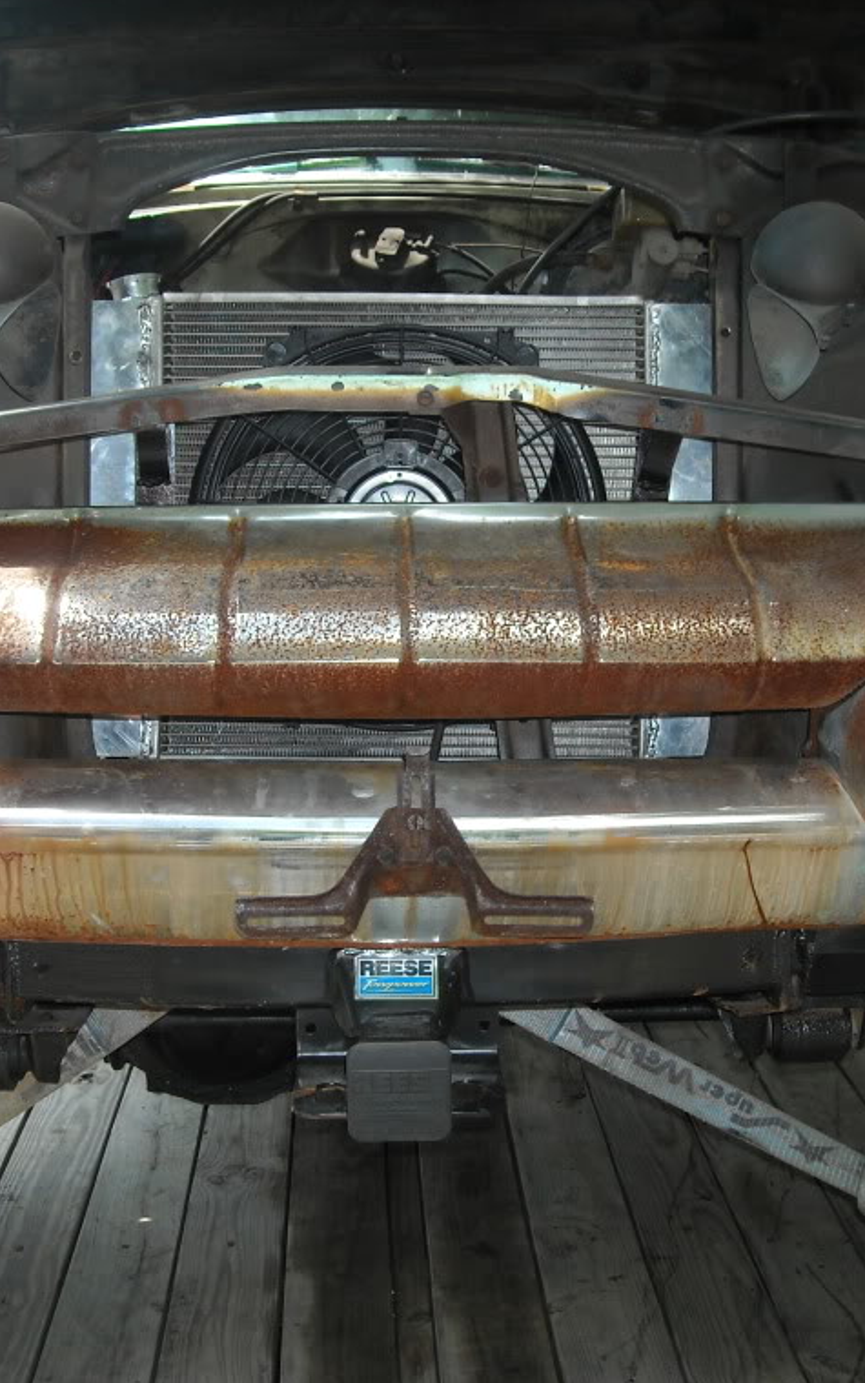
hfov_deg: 25.8
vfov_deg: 40.3
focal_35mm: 50
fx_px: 1886
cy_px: 692
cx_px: 402
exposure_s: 1/184
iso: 64
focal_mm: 5.7
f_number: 2.8
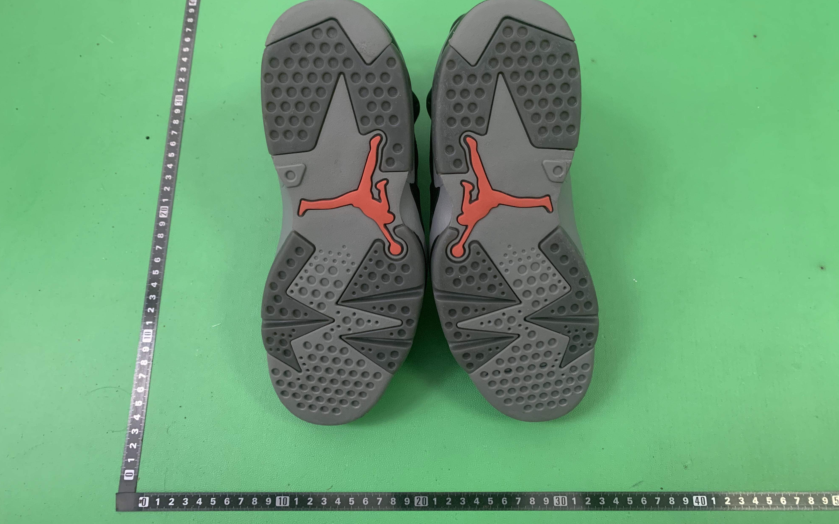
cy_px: 206
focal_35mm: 28
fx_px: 640
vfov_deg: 44.3
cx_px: 424
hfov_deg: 66.5
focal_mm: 4.25
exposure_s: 1/60
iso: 250
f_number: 1.8
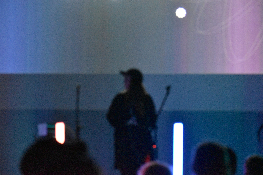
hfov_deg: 13.0
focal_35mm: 158
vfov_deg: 8.7
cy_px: 88
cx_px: 132
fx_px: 1151
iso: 7200
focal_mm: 105
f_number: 5
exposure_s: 1/13
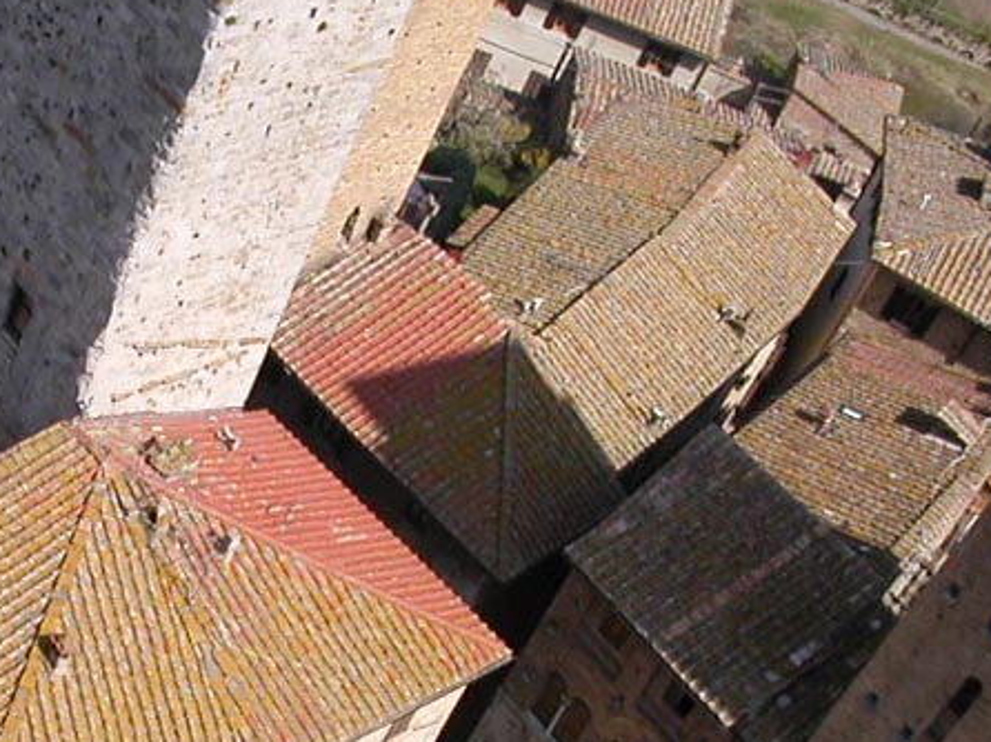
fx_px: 2375
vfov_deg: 17.4
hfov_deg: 23.4
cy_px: 698
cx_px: 280
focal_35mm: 83
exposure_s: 1/596
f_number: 4.5
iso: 100
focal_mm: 5.6
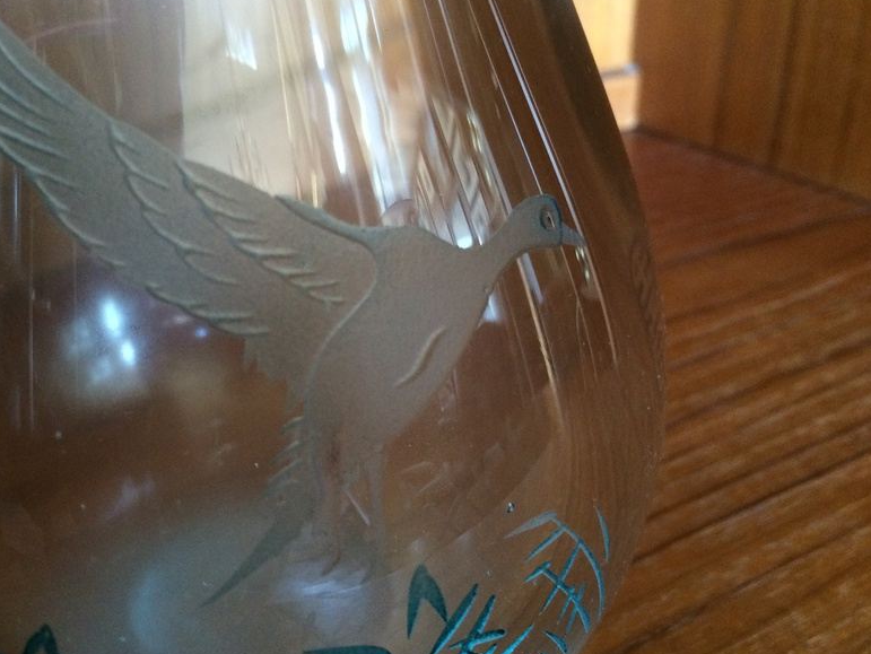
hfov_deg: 52.5
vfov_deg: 40.7
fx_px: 881
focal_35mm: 35
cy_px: 301
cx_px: 397
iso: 320
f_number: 2.2
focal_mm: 4.12
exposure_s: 1/17
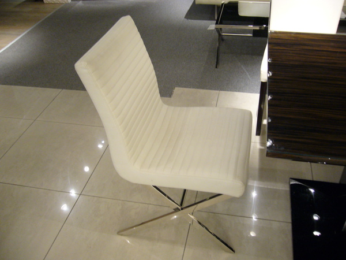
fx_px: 350
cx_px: 173
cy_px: 130
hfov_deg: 52.6
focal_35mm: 35
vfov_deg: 40.7
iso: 200
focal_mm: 5.8
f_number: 2.8
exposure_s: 1/8
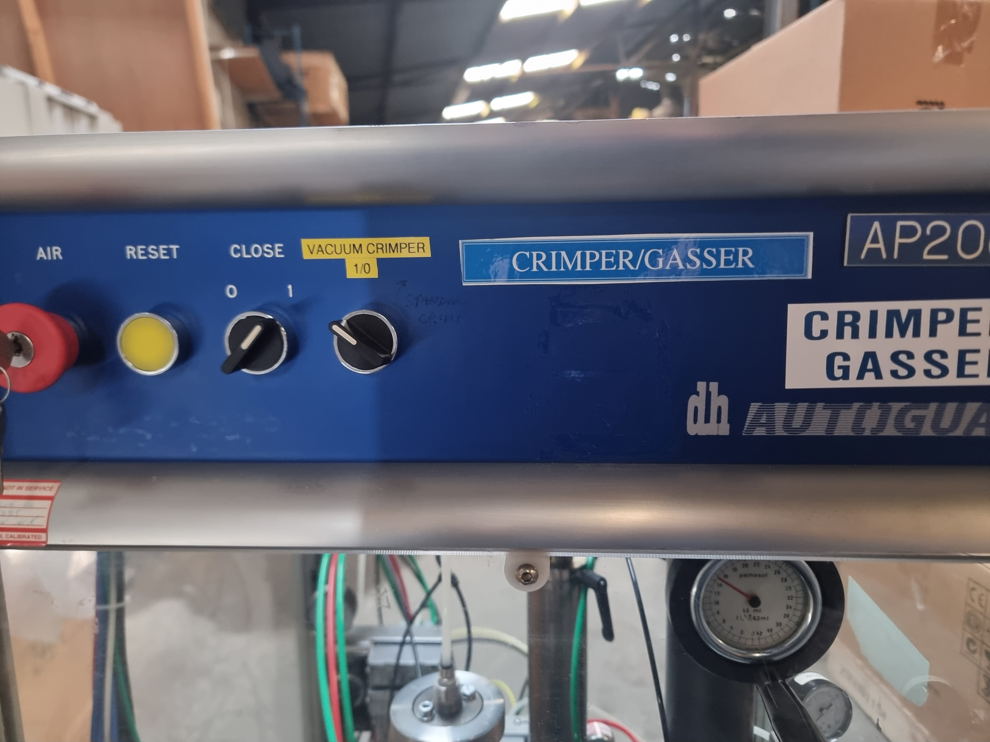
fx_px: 686
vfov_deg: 56.8
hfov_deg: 71.6
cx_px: 495
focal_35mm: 24
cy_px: 371
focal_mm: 6.7
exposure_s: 1/24
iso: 640
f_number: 1.8
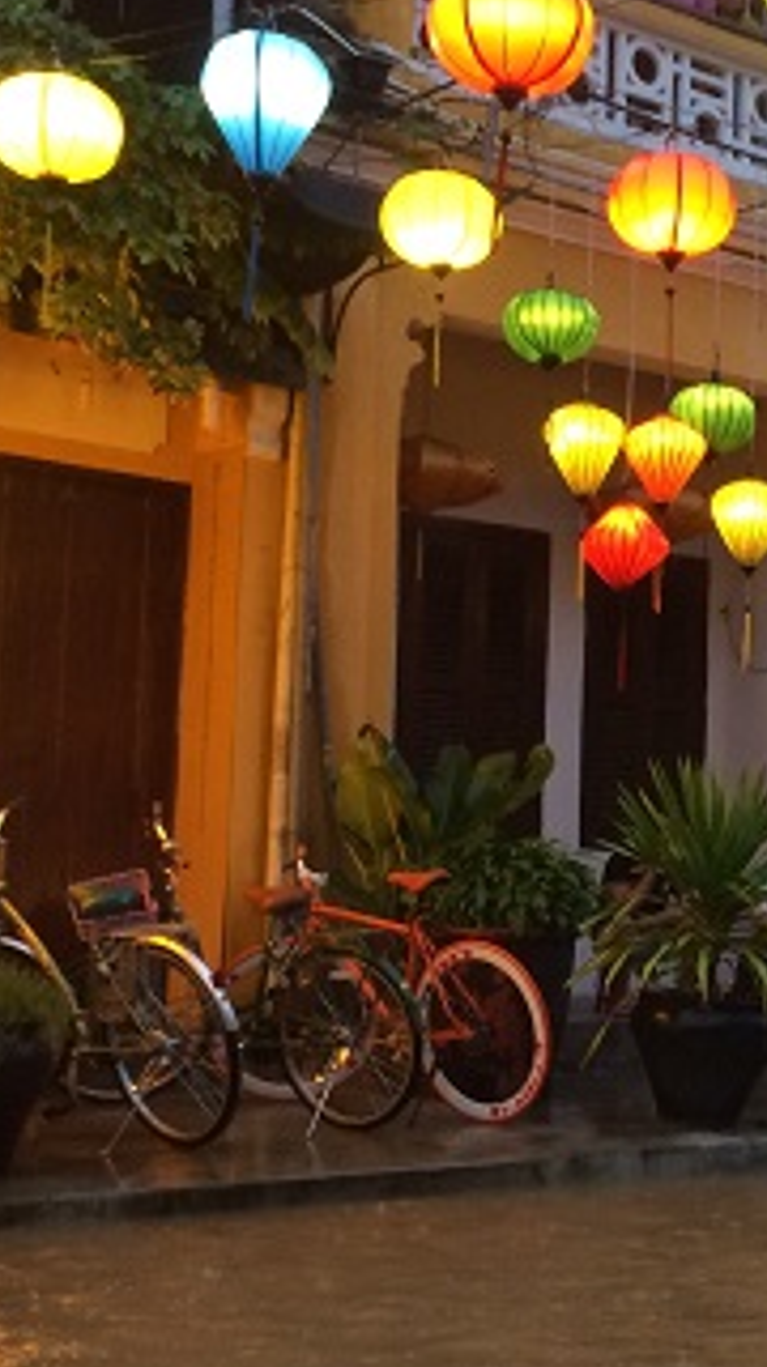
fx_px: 2319
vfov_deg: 32.9
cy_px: 696
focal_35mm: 64
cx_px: 878
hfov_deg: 18.0
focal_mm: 4.15
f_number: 2.2
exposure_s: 1/33
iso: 160
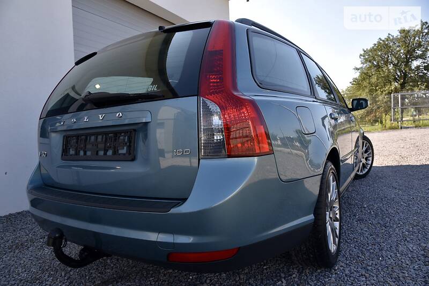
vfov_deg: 53.1
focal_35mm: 24
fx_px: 286
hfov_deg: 73.8
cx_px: 214
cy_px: 143
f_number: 8
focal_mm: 24
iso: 320
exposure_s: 1/250
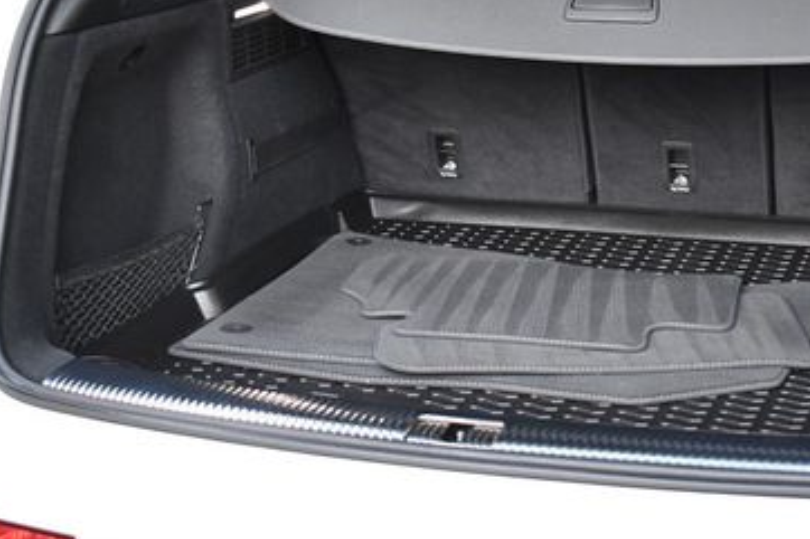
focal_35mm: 76
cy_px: 101
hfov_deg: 26.4
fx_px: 1709
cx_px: 584
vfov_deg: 17.8
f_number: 4.2
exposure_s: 1/125
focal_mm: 29
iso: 2800
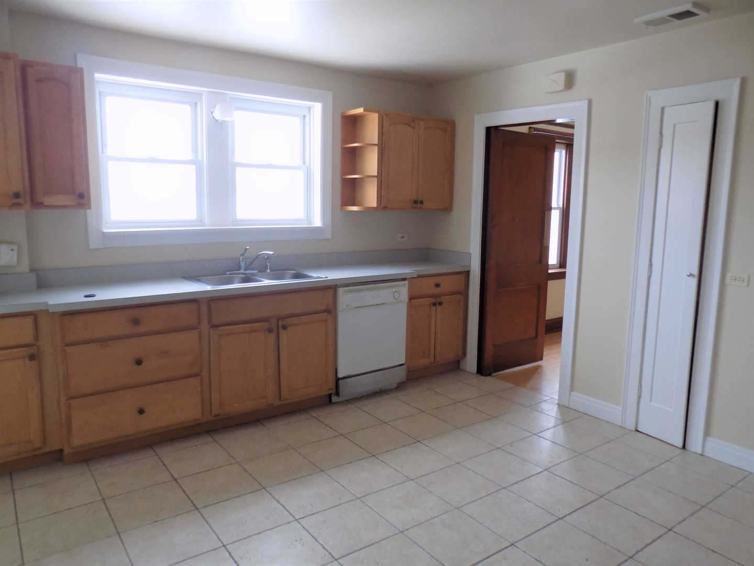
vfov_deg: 56.8
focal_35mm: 24
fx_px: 523
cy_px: 283
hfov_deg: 71.6
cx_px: 377
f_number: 3.1
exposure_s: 1/30
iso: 250
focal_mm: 4.3
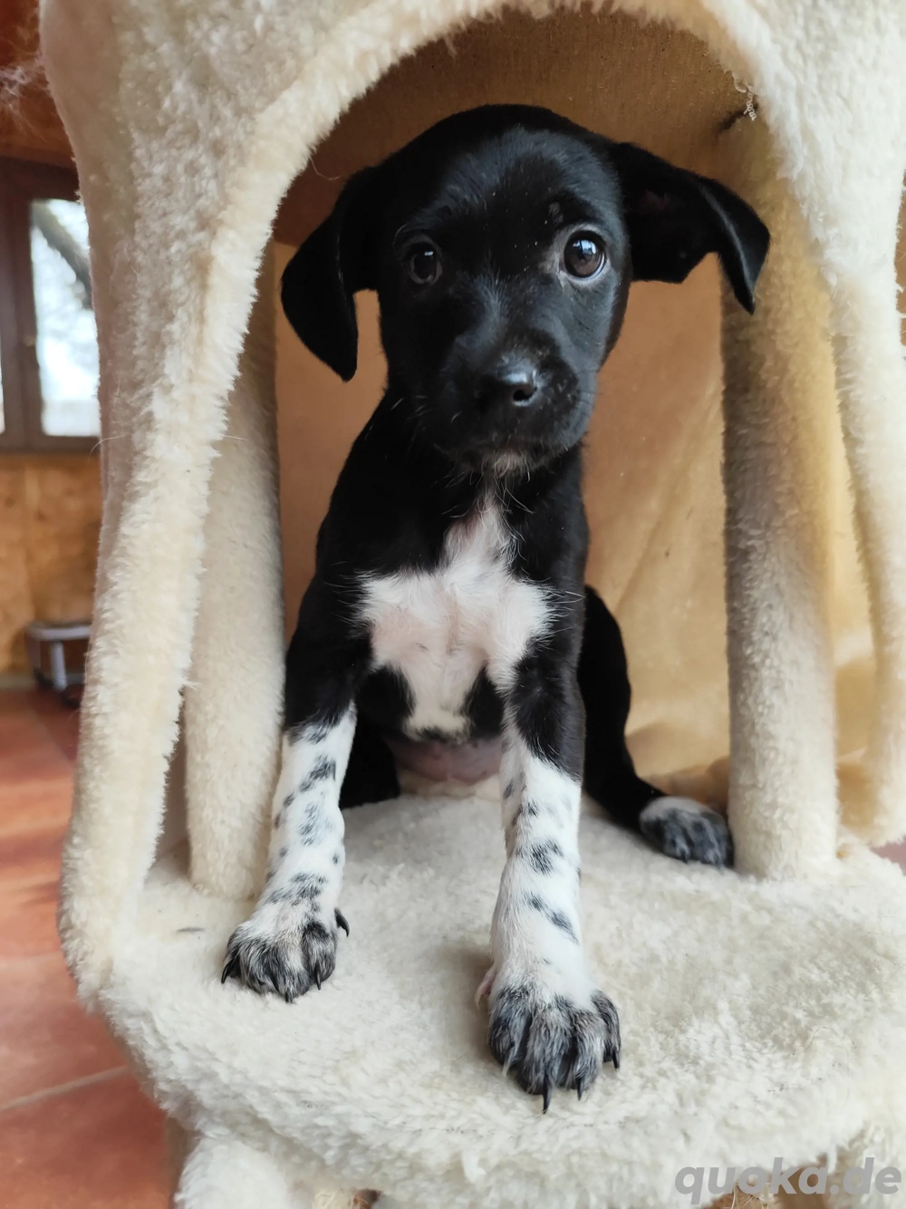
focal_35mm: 23
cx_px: 453
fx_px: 803
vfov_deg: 73.9
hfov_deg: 58.9
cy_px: 604
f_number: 1.65
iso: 80
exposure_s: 1/100
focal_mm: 6.14
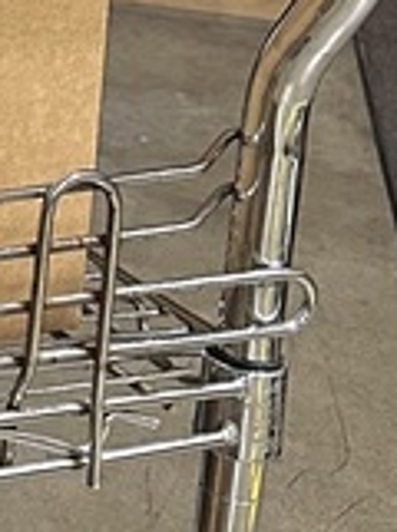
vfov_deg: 12.1
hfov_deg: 8.0
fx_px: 2349
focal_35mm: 153
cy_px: -354
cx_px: -860
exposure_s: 1/60
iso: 400
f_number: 1.78
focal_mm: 6.86
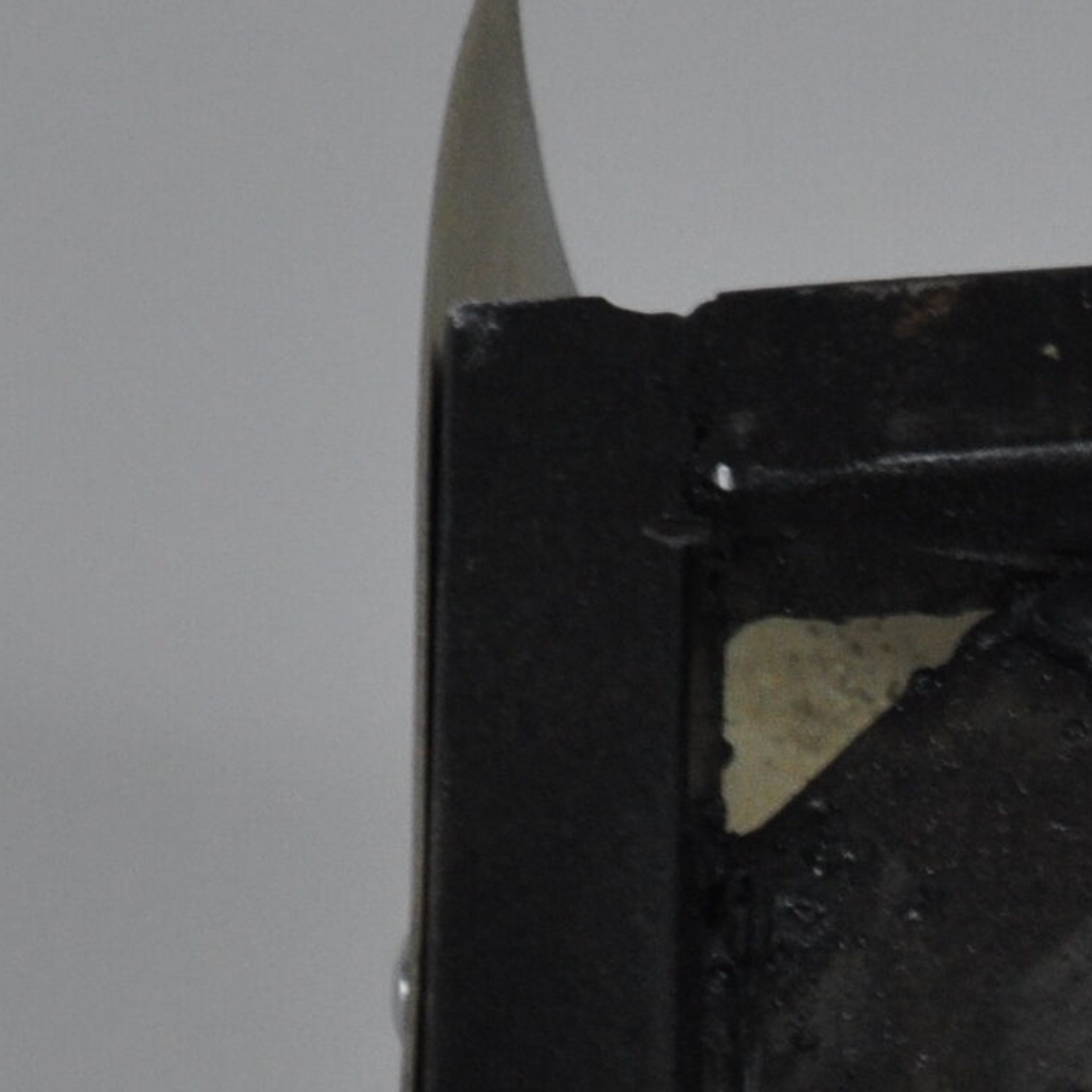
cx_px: 1487
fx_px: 26710
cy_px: 1115
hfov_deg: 2.3
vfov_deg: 2.3
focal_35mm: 748
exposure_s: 1/60
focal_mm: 105
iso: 640
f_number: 5.6
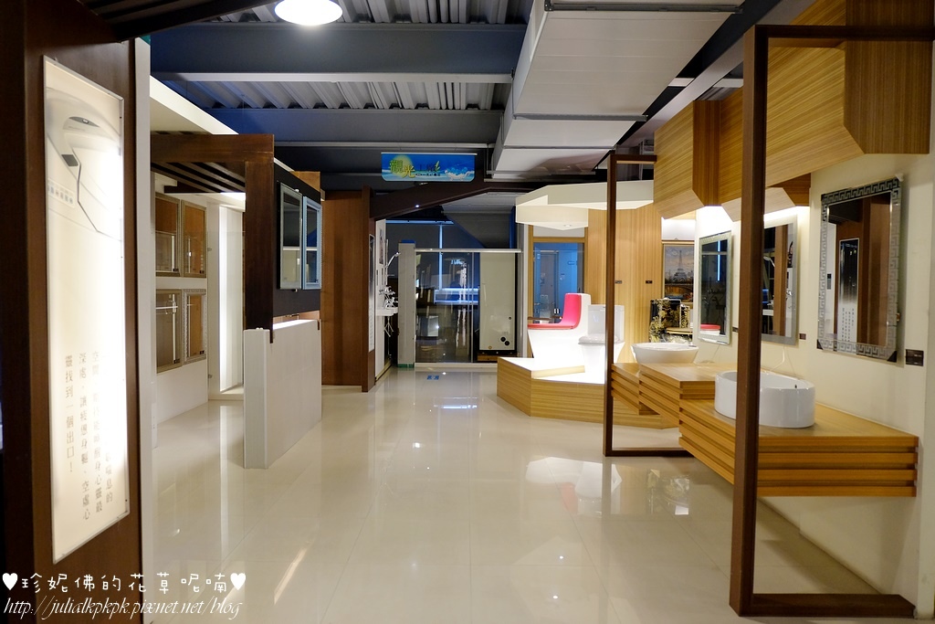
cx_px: 468
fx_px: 623
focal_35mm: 24
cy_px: 312
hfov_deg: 73.7
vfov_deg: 53.1
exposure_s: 1/60
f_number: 3.5
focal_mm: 16
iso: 1250
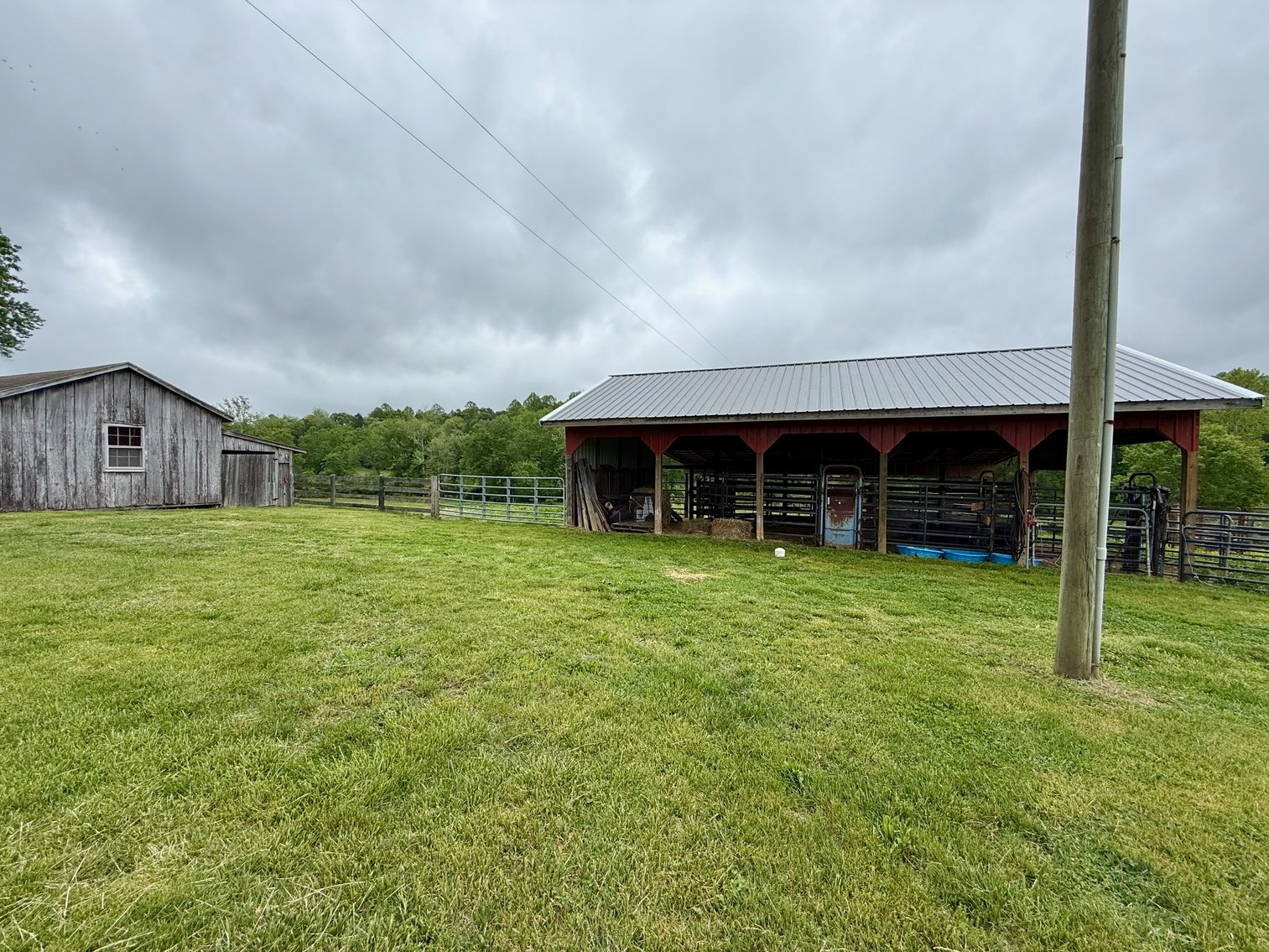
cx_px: 634
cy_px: 476
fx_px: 513
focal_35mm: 14
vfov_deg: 85.7
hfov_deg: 102.1
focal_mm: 2.22
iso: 50
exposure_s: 1/658
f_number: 2.2
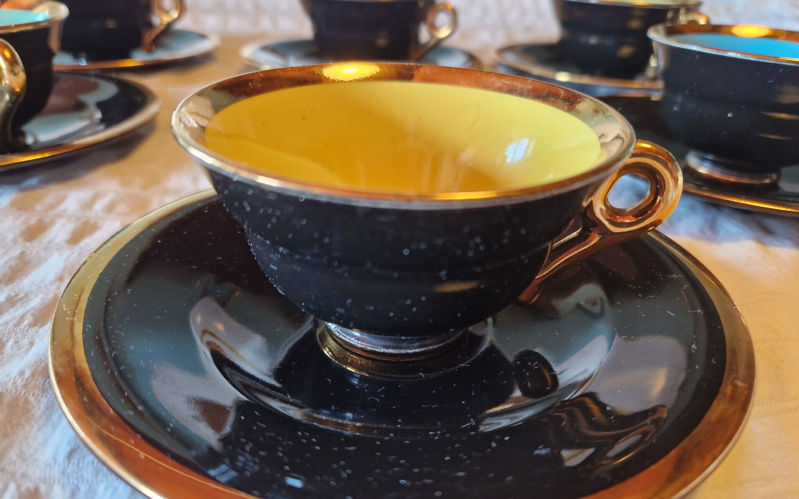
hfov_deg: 72.5
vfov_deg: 49.1
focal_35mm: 25
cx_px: 398
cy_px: 288
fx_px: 544
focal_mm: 5.4
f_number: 1.8
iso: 200
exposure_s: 1/100
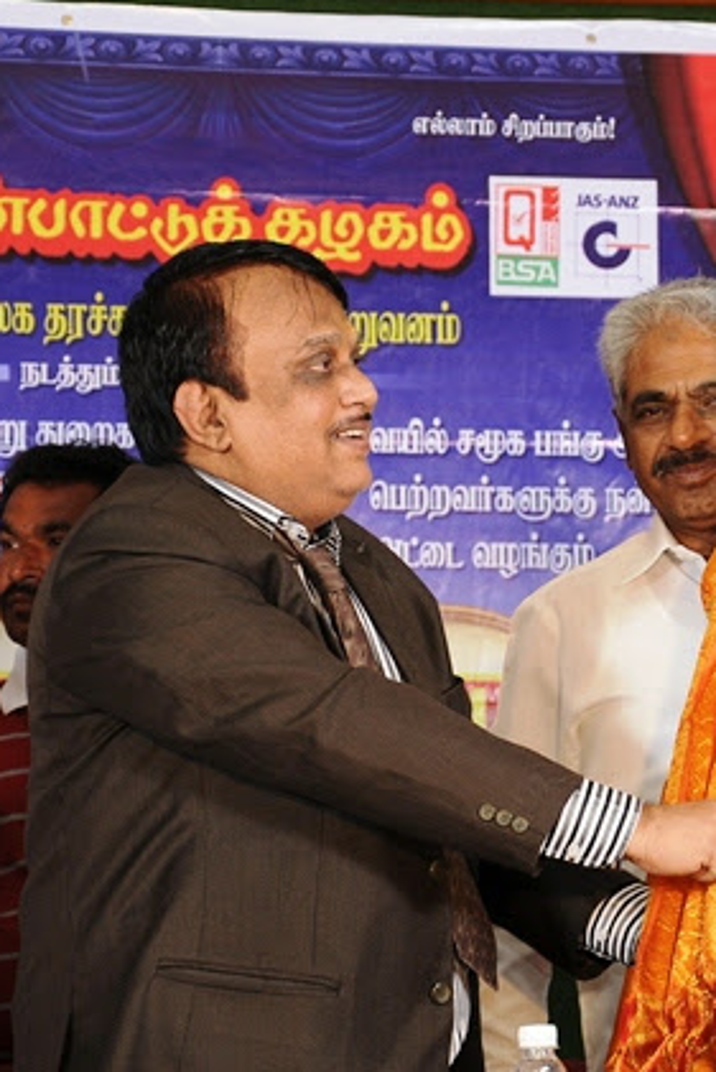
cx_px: 622
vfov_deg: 12.0
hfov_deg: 8.0
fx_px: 5090
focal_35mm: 171
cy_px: 536
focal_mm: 75
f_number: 5.3
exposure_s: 1/40
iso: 200
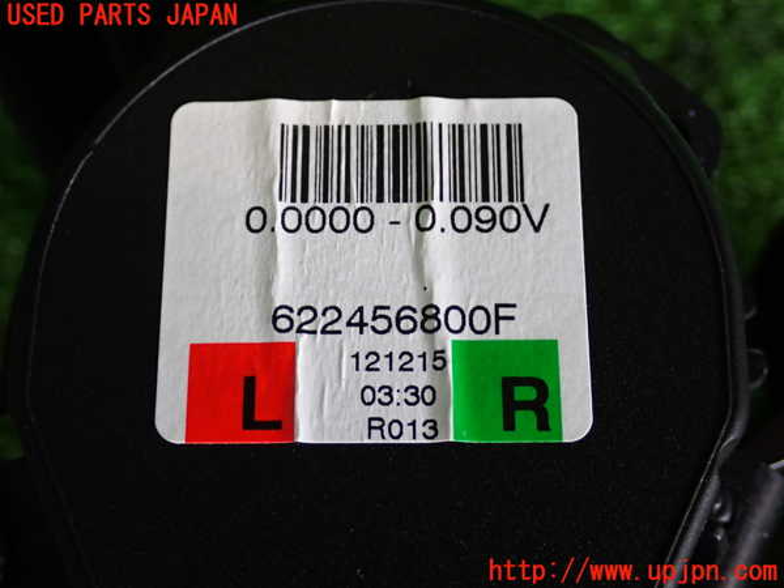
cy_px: 294
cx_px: 392
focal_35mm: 62
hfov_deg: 31.2
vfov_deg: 23.7
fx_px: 1404
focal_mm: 11.09
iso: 320
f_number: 3.6
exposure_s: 1/60
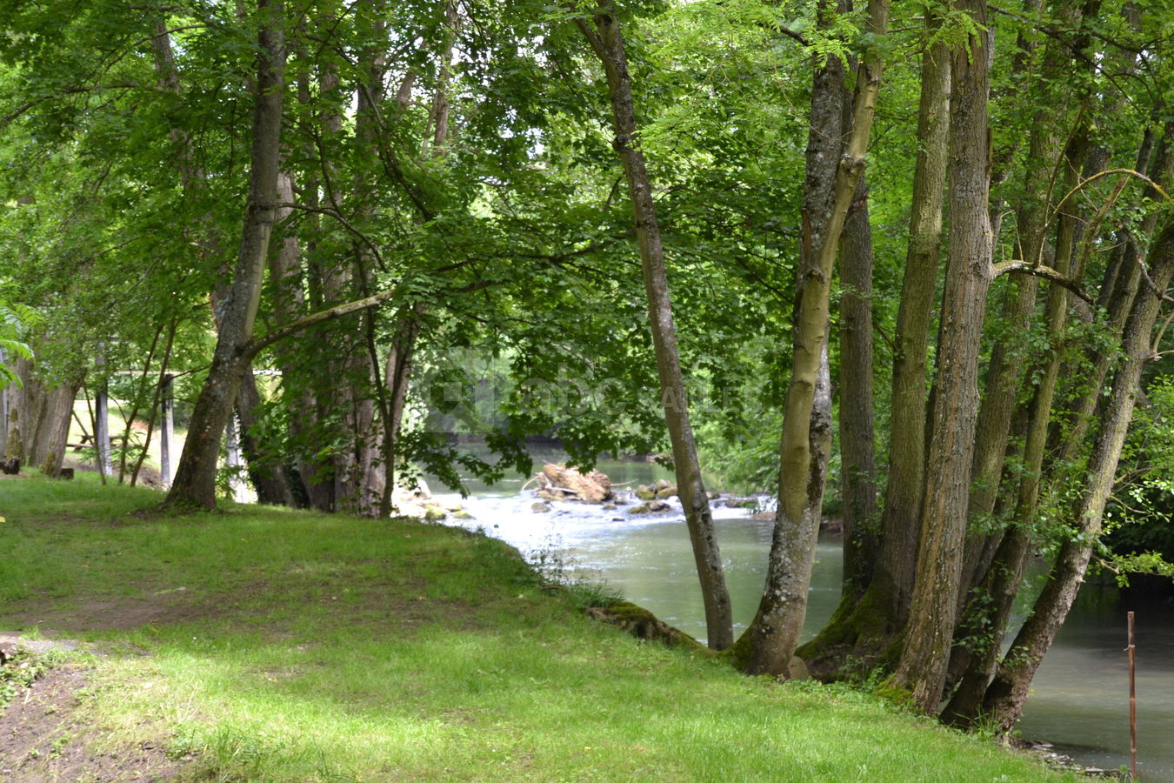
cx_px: 587
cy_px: 392
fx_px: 2690
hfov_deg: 24.6
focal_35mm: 82
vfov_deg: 16.6
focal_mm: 55
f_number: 5.6
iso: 400
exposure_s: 1/125
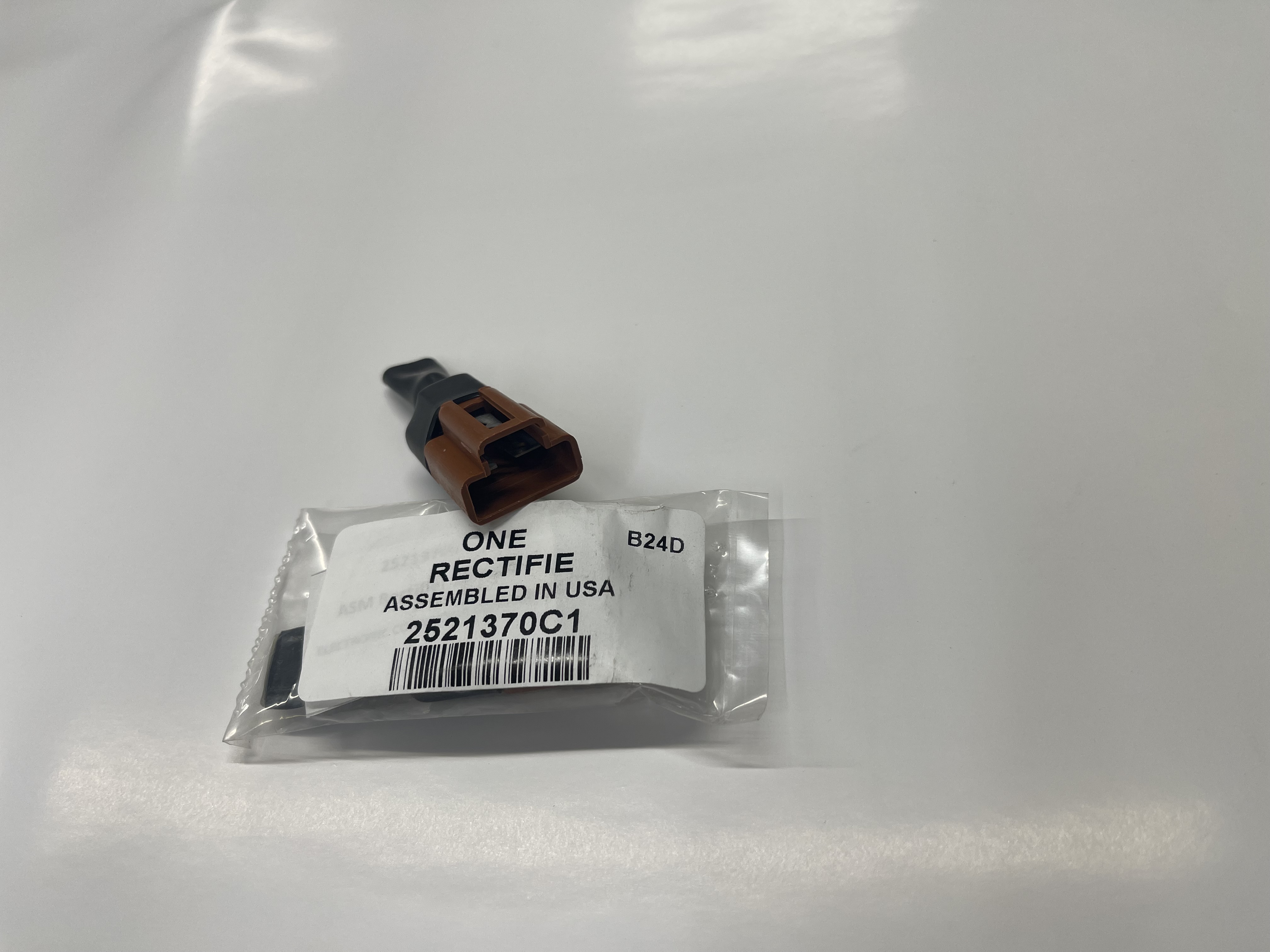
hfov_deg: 69.4
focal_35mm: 25
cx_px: 635
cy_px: 476
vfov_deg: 54.9
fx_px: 917
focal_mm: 5.1
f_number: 1.6
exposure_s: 1/125
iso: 32
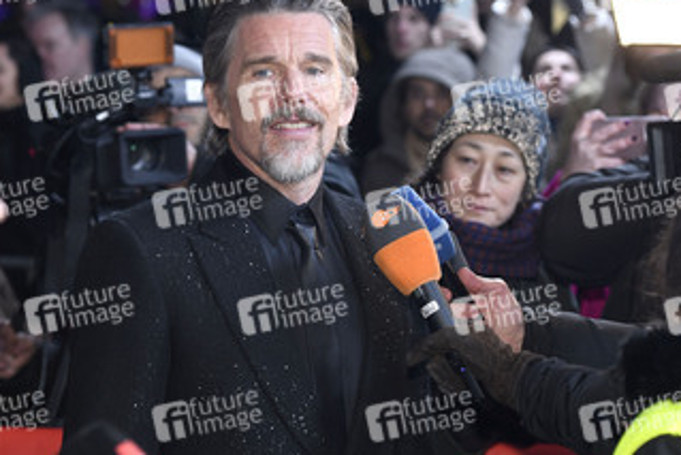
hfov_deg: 17.0
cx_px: 236
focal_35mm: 120
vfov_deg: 11.4
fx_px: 2271
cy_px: 256
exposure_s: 1/320
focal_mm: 85
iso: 1000
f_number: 5
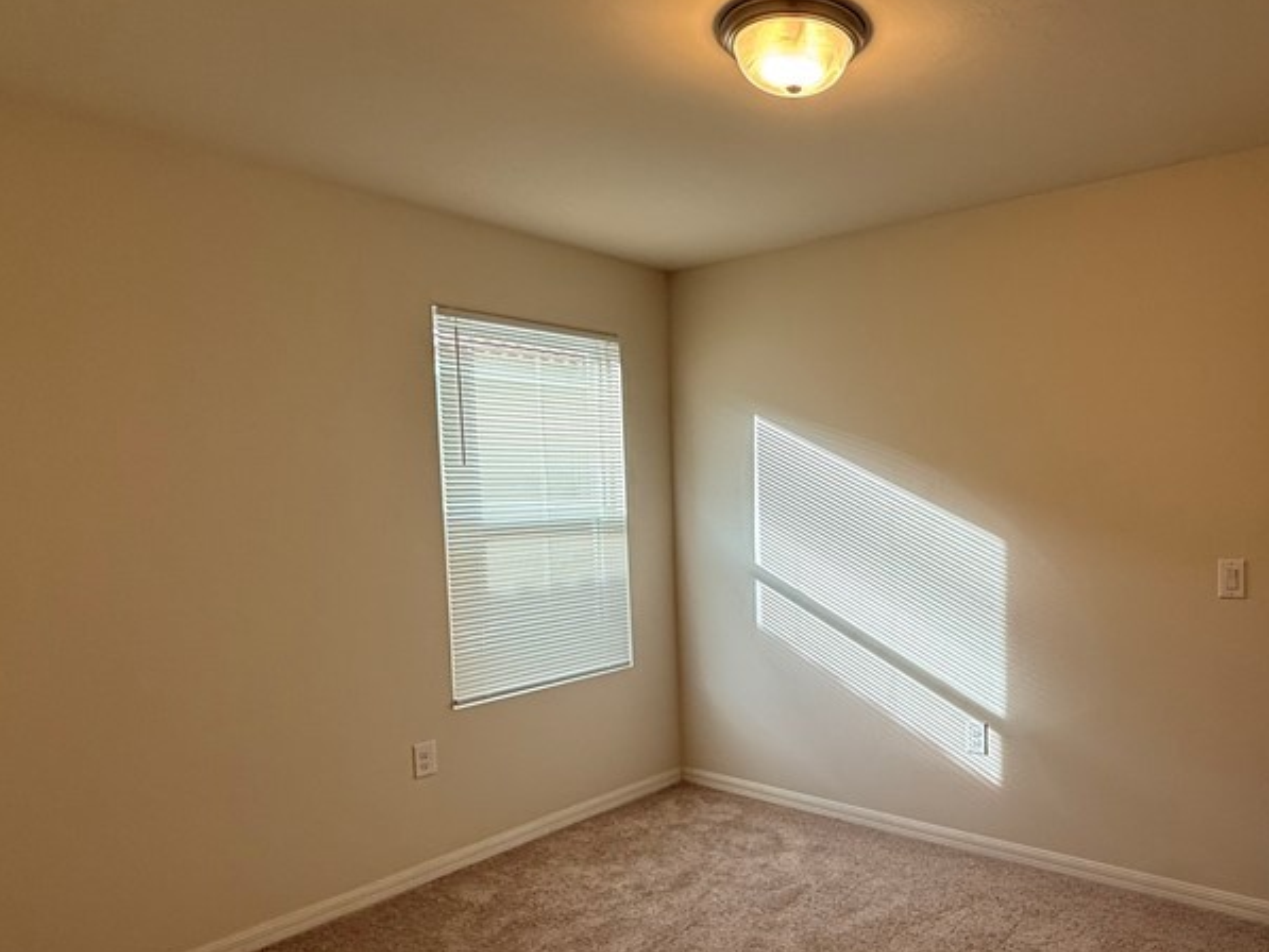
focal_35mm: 24
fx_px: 880
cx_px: 848
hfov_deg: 69.5
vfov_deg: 56.6
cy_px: 552
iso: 80
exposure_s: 1/120
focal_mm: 2.22
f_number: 2.2
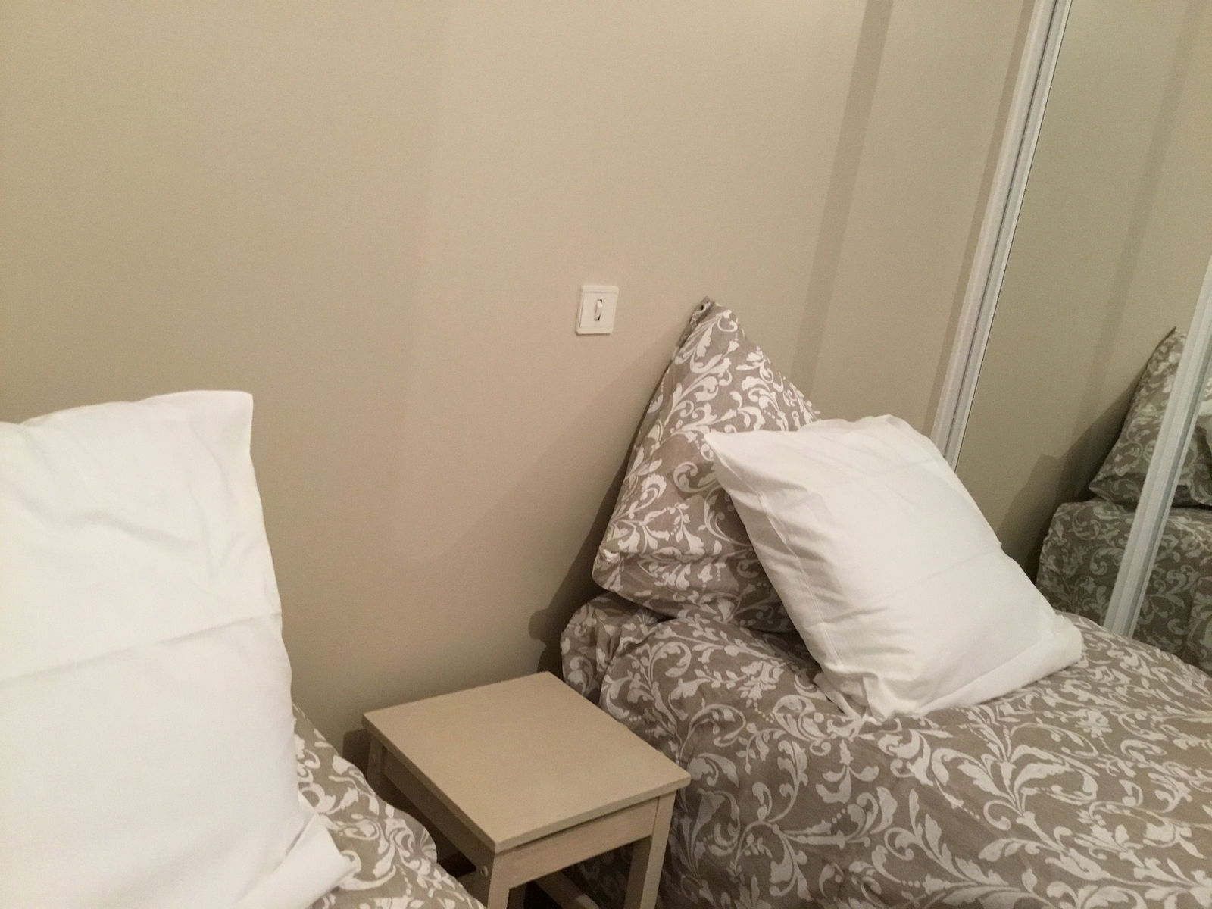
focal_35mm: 31
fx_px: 1085
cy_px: 454
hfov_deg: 58.4
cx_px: 606
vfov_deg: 45.4
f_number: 2.4
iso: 200
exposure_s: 1/33
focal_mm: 3.3
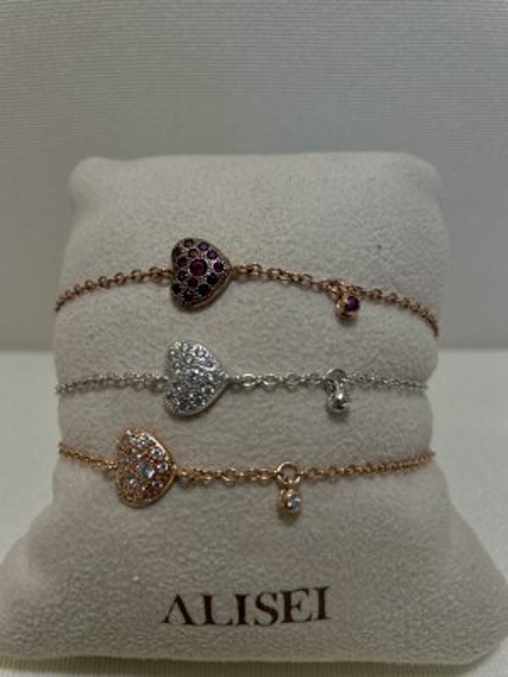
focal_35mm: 26
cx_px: 254
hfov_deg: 53.1
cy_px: 338
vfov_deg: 67.3
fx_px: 509
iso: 32
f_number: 1.6
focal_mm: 4.2
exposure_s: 1/213
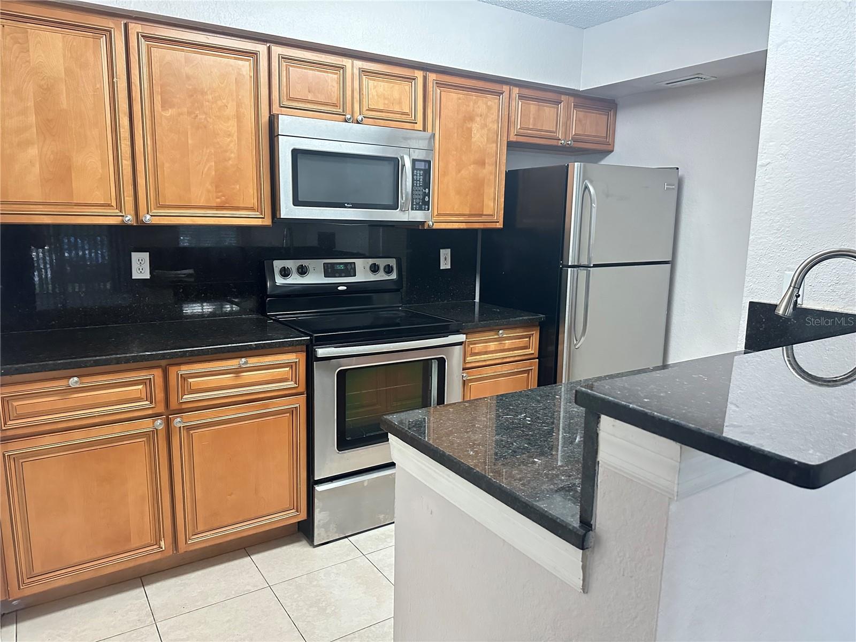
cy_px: 321
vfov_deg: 56.8
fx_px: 593
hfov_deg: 71.6
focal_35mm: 24
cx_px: 428
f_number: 1.78
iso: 640
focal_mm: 6.86
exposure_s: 1/60
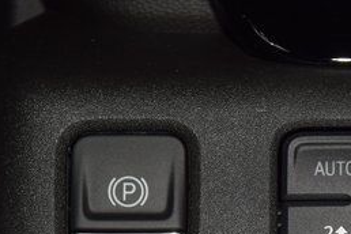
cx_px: 407
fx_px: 2535
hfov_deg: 7.9
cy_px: 281
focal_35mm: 260
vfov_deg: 5.3
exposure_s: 1/125
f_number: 8
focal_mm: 70
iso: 100
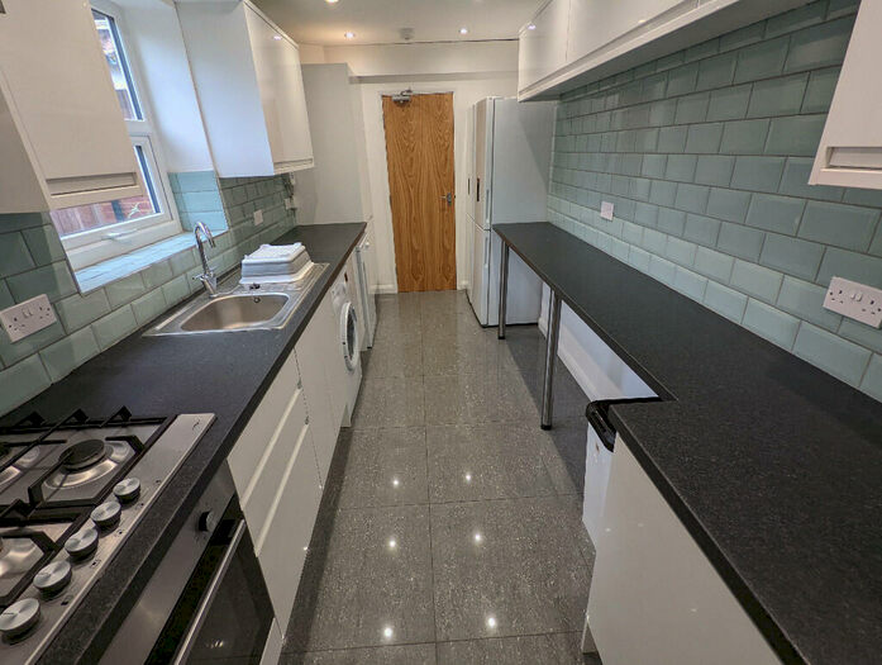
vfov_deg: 78.3
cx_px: 441
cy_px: 332
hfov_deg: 94.4
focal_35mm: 16
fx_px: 408
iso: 70
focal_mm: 2.35
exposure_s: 1/51.4
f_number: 2.2
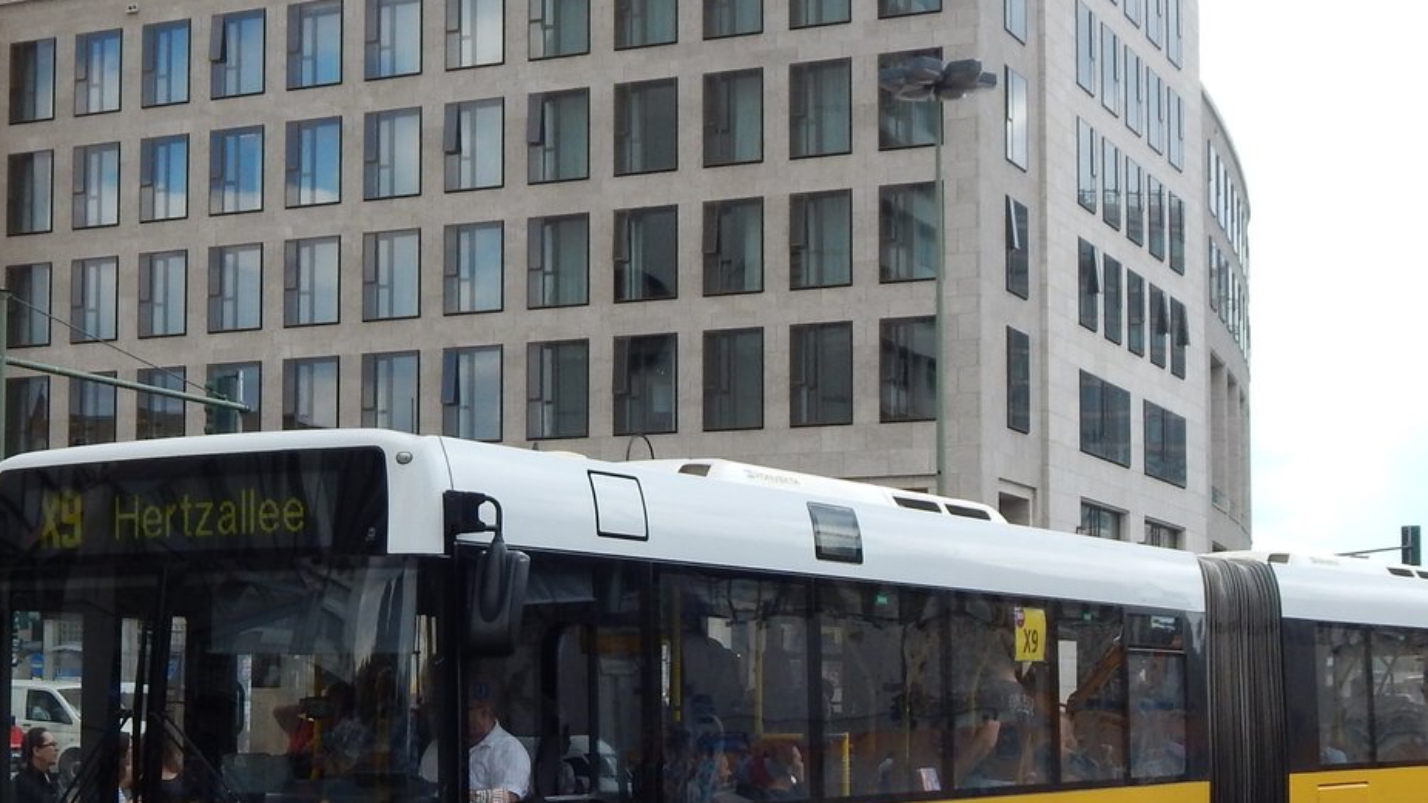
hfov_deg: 42.9
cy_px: 687
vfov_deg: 24.4
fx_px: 1818
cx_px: 705
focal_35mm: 48
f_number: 3.3
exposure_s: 1/1000
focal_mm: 6.1
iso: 125
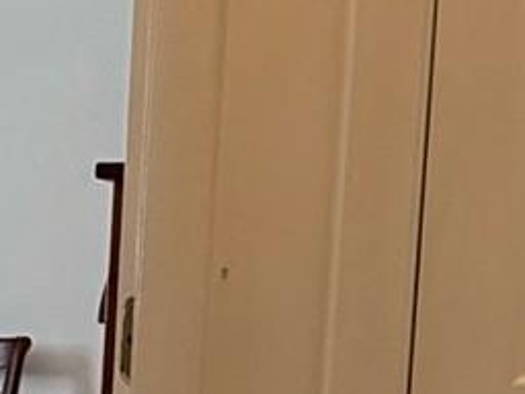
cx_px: -246
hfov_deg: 16.2
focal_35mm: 112
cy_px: 485
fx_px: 1699
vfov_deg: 12.9
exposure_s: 1/120
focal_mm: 2.22
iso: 100
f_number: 2.2
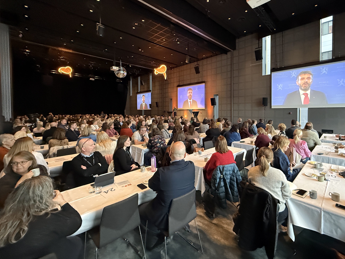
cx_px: 195
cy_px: 114
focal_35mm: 16
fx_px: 159
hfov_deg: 94.0
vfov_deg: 77.8
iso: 800
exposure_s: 1/50
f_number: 2.2
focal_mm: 2.22
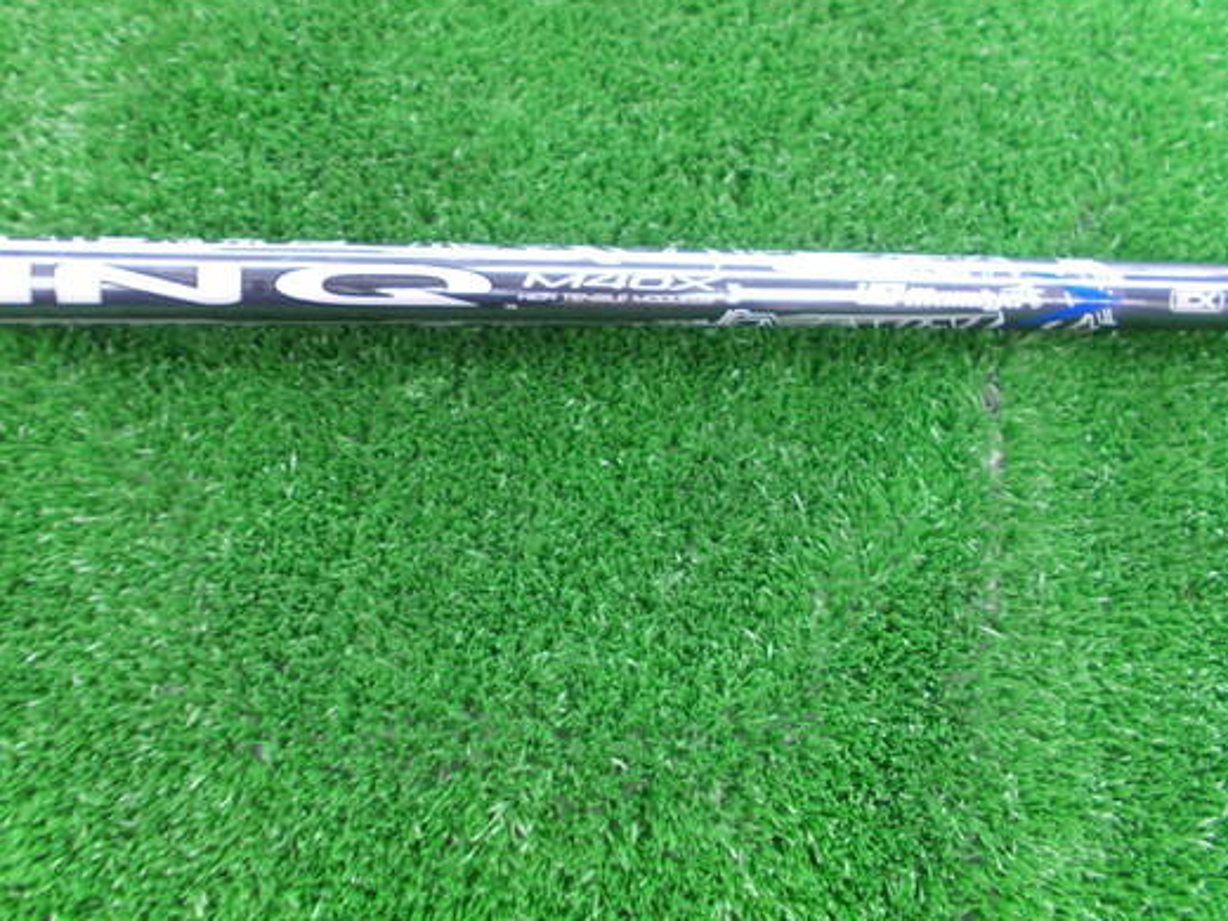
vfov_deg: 44.0
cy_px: 385
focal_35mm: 32
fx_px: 1135
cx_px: 564
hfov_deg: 56.7
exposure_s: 1/8
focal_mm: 4.6
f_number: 3.2
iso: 200
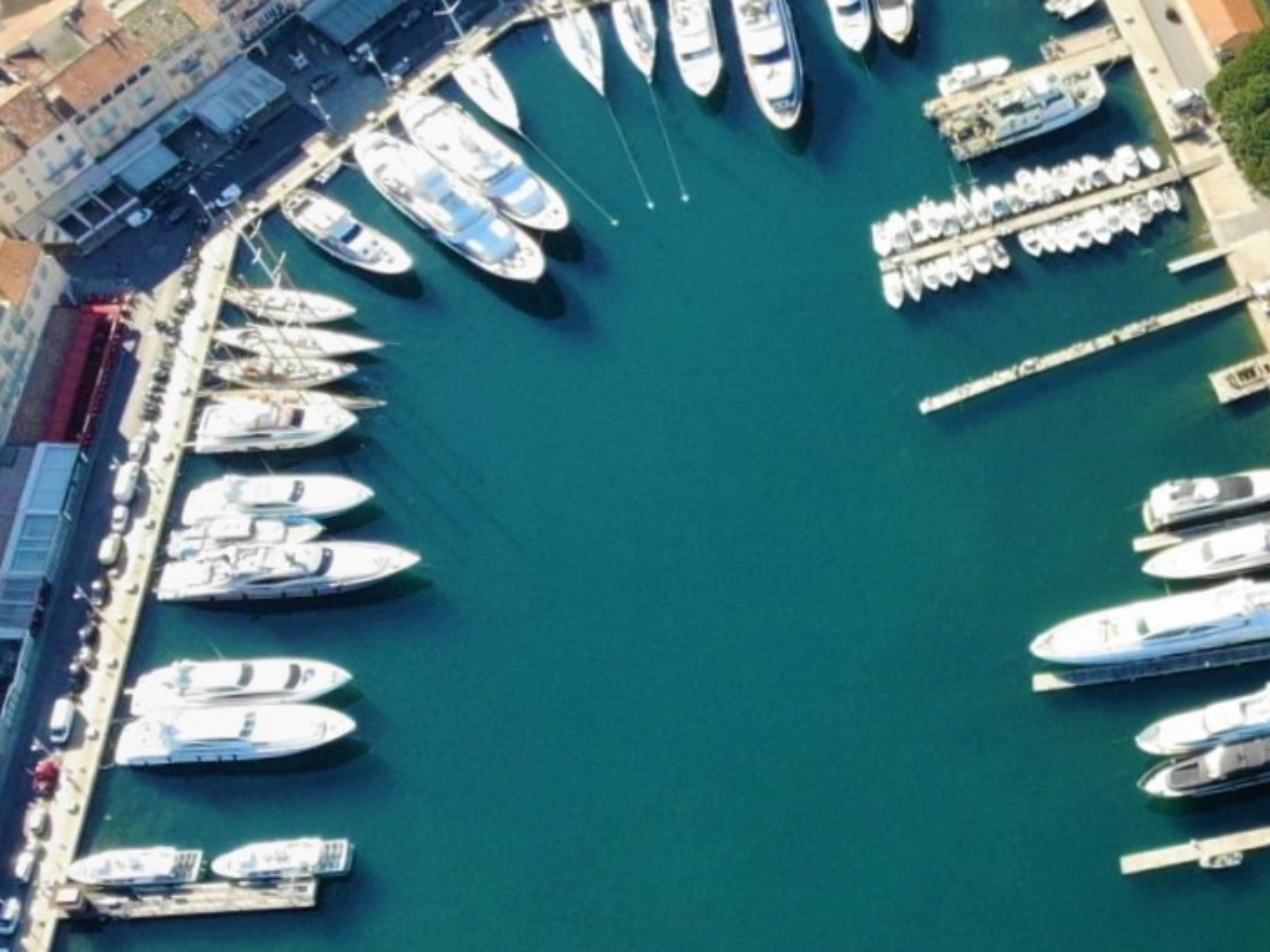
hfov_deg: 21.0
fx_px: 3008
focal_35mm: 82
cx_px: 1781
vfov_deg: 18.0
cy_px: 517
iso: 100
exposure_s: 1/412
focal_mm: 4.5
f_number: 2.8
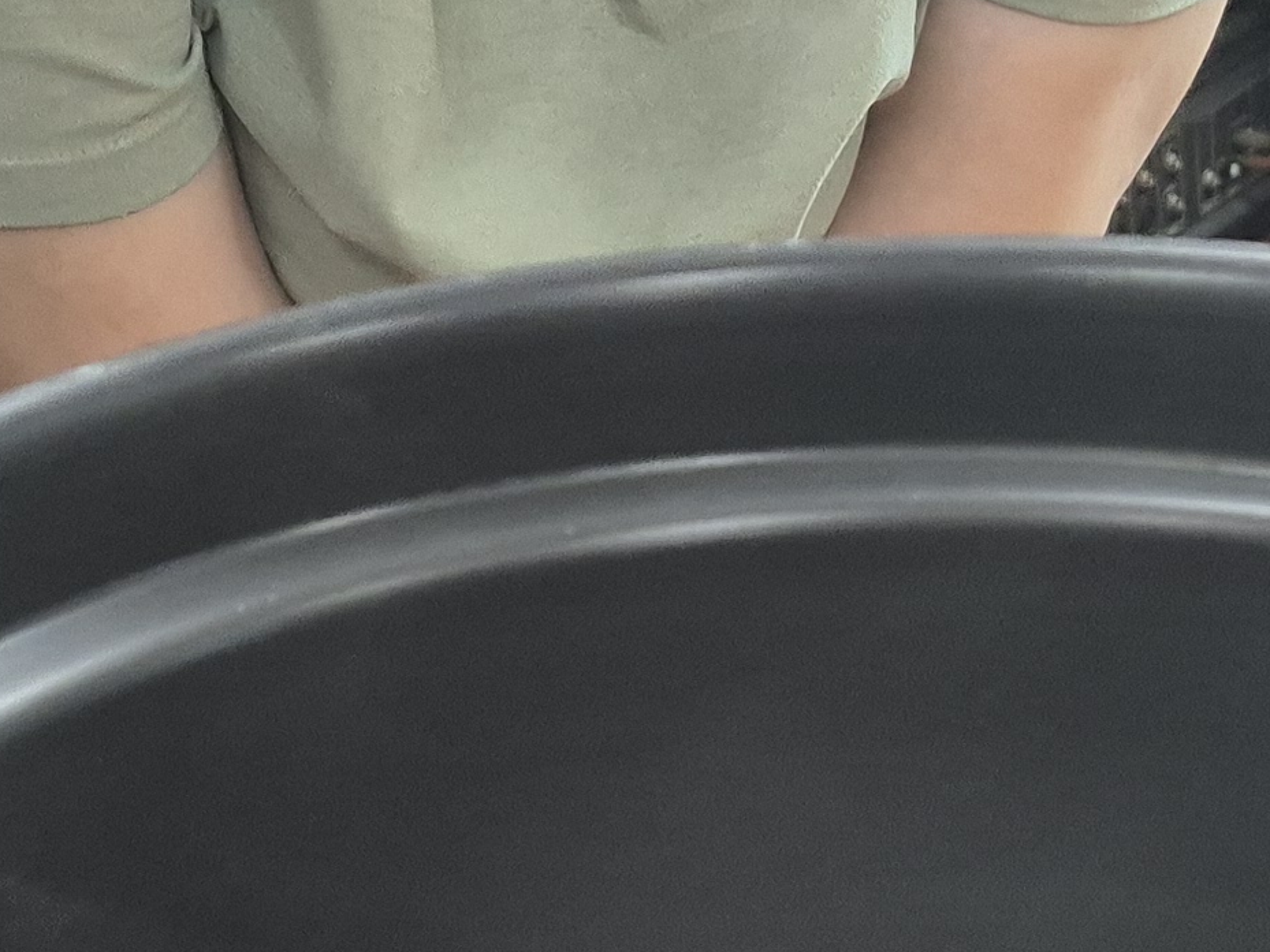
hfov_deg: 19.8
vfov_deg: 14.5
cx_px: 682
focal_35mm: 99
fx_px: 3633
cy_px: 1147
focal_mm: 5.4
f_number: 1.8
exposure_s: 1/120
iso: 250
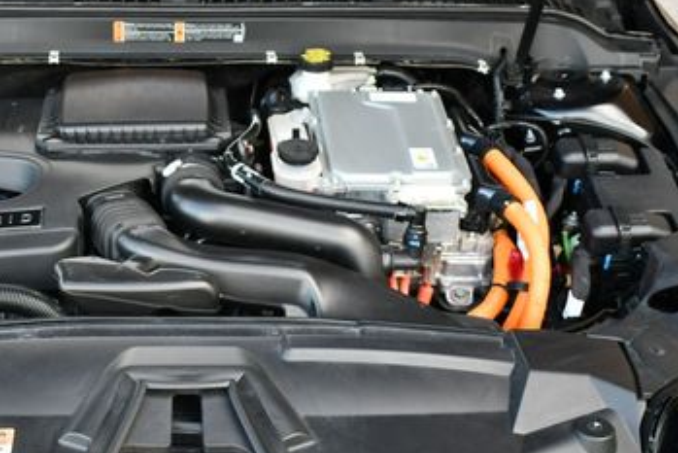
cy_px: 331
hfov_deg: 30.1
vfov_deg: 20.5
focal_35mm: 66
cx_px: 183
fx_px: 1243
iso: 450
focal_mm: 18
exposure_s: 1/250
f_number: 3.5
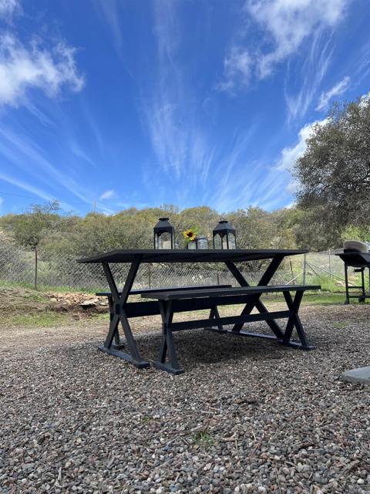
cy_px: 247
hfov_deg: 53.1
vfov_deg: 67.3
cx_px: 185
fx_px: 371
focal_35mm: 26
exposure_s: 1/2299
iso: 50
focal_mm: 5.7
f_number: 1.5
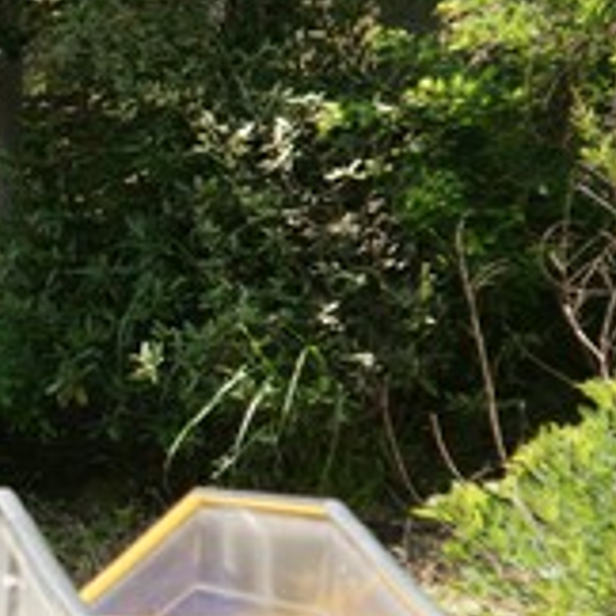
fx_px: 4995
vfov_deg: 7.1
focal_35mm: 248
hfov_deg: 7.0
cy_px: 359
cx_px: -164
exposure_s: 1/320
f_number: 6.3
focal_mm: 75
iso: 200
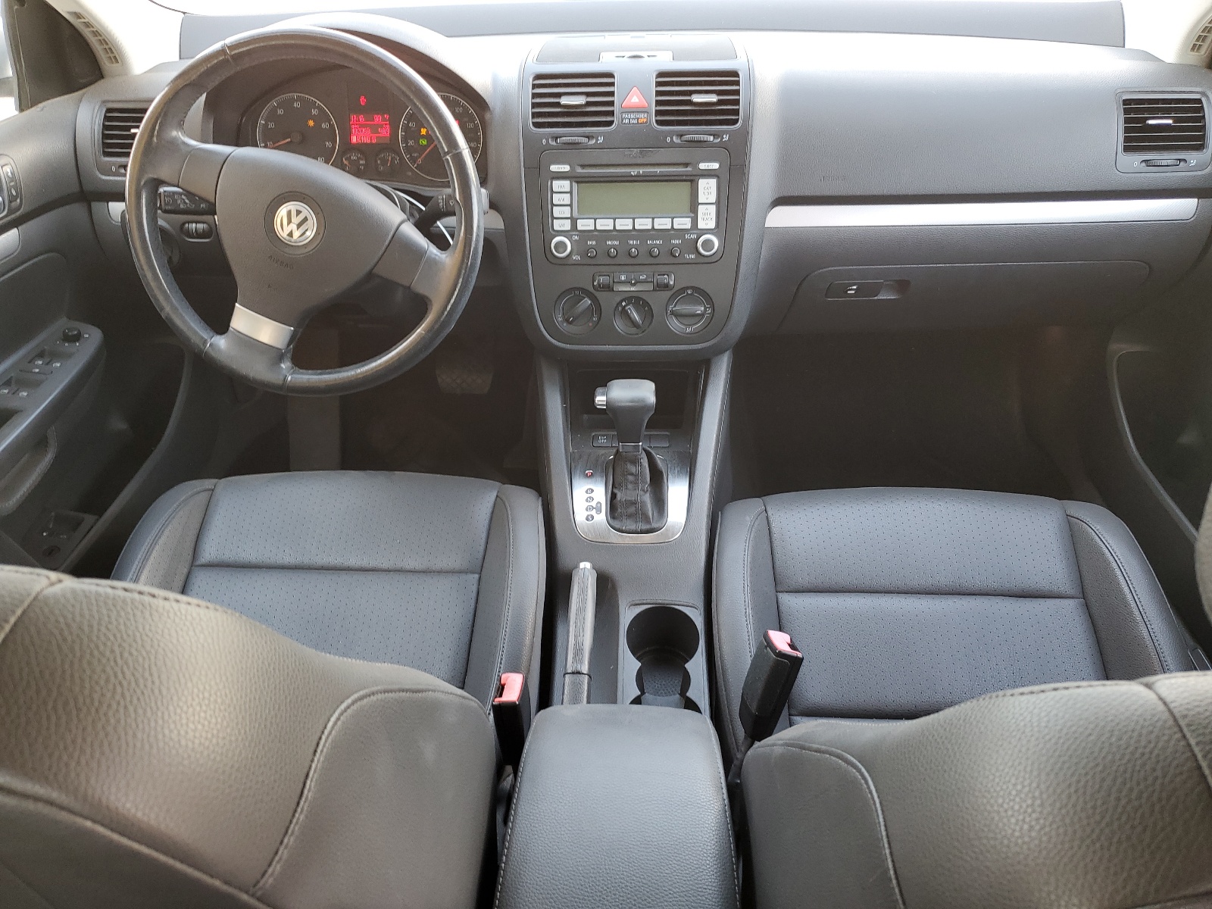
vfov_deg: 53.1
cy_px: 454
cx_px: 606
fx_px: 910
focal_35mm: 26
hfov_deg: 67.3
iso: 50
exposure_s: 1/60.2
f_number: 1.5
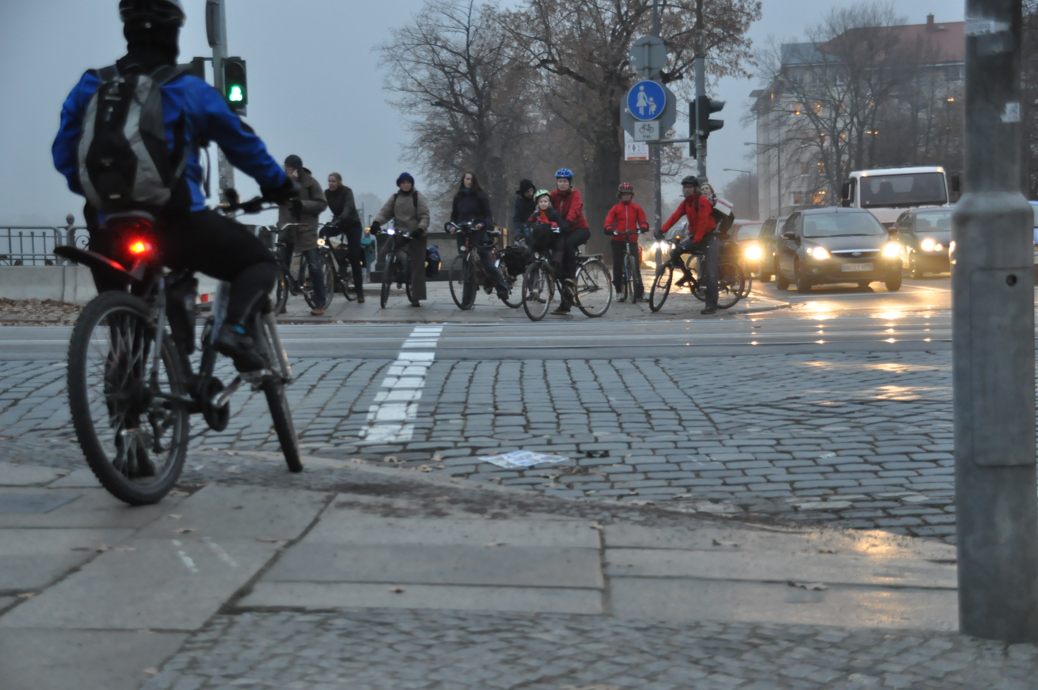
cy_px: 345
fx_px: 1901
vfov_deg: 20.6
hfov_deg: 30.5
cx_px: 519
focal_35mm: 66
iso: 1600
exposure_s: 1/50
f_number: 4.5
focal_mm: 44
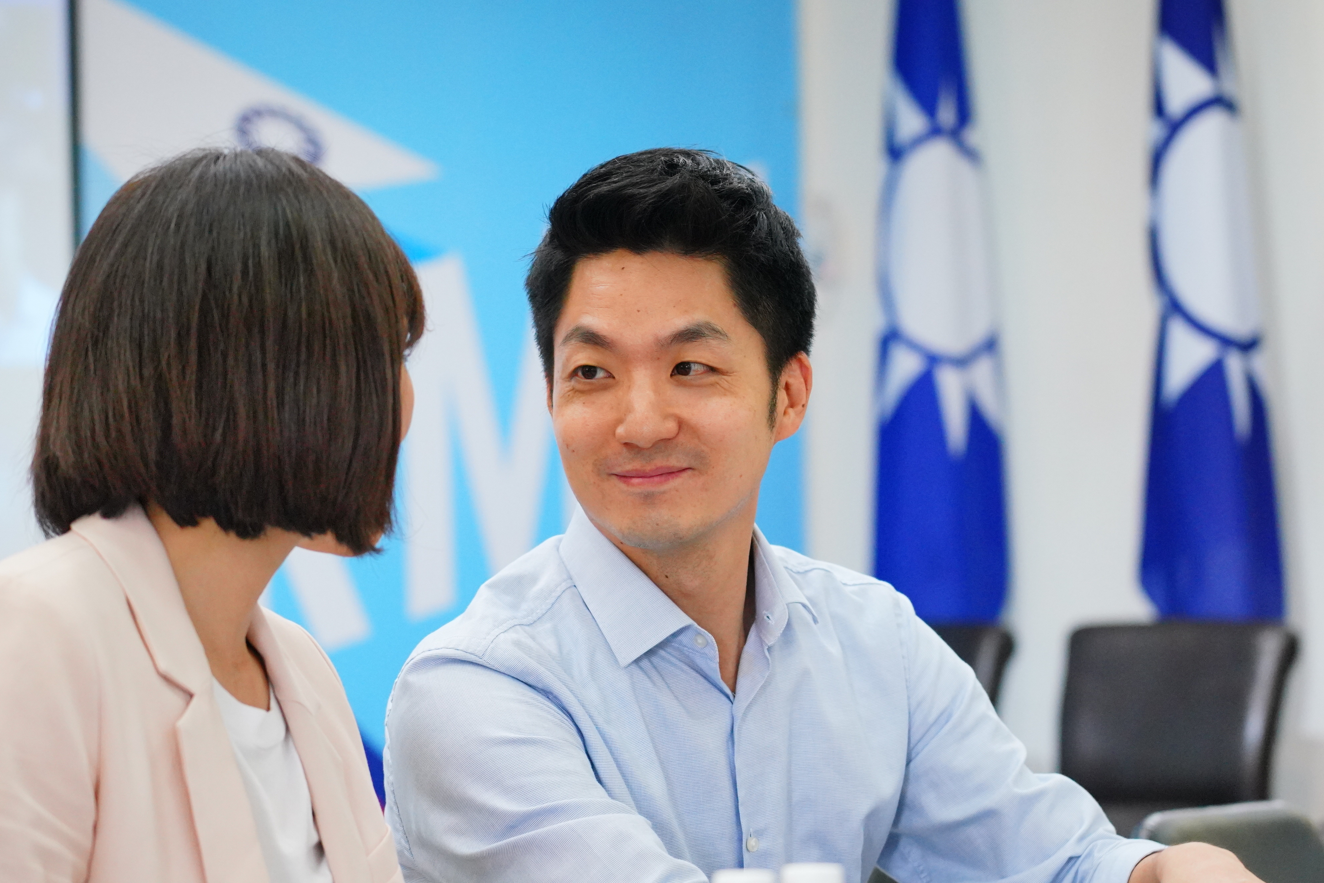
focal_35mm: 157
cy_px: 442
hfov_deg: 13.1
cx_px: 662
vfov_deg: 8.7
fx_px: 5774
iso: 3200
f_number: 4
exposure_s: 1/250
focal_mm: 105
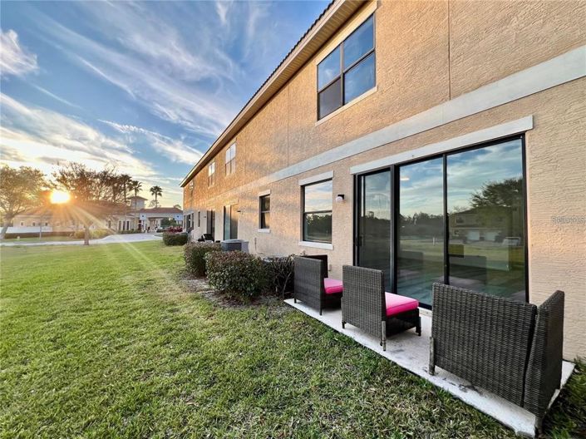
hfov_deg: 106.2
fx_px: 220
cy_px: 220
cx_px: 293
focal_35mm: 13
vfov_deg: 89.9
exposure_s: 1/244
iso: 32
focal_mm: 1.57
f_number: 1.8
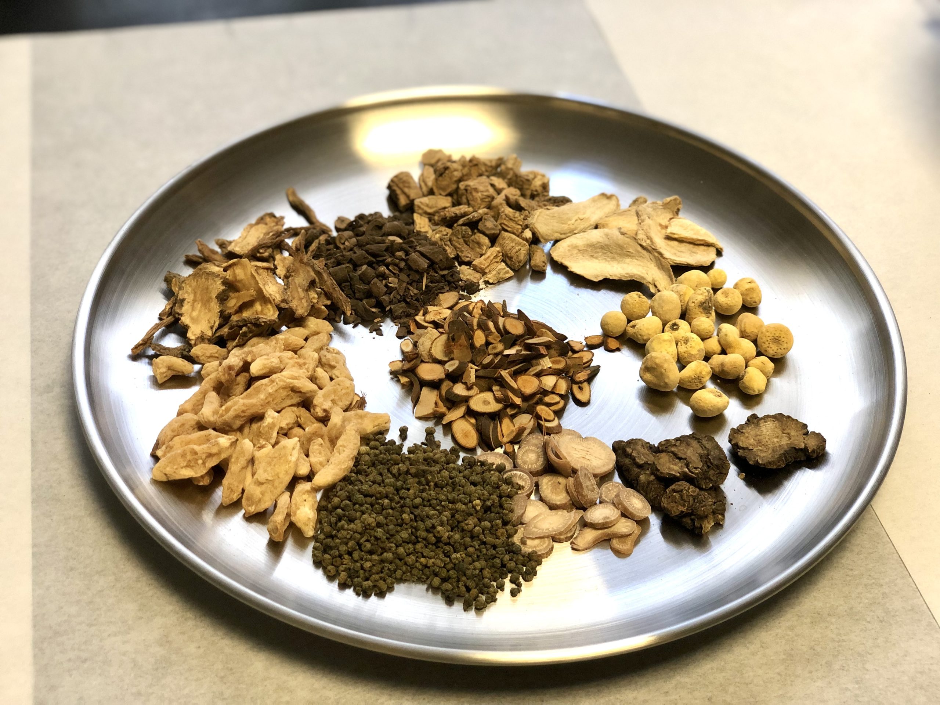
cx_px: 470
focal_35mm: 52
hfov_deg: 36.8
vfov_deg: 28.0
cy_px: 352
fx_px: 1412
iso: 64
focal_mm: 6
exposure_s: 1/60
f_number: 2.4
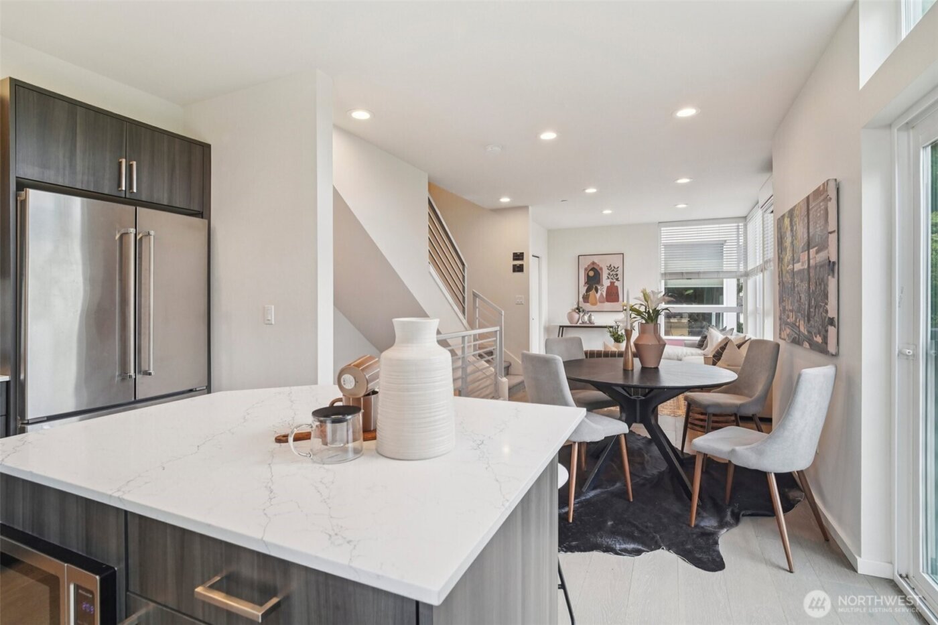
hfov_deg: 96.7
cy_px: 312
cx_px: 469
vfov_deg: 73.7
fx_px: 417
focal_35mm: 16
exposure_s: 1/125
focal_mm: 16
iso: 1600
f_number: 8
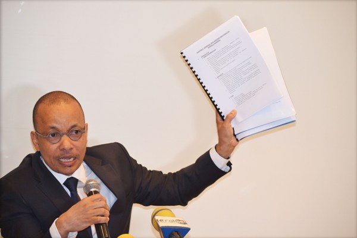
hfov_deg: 16.7
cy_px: 119
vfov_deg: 11.1
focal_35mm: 123
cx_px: 178
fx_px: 1220
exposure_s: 1/60
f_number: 4.2
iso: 900
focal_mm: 82
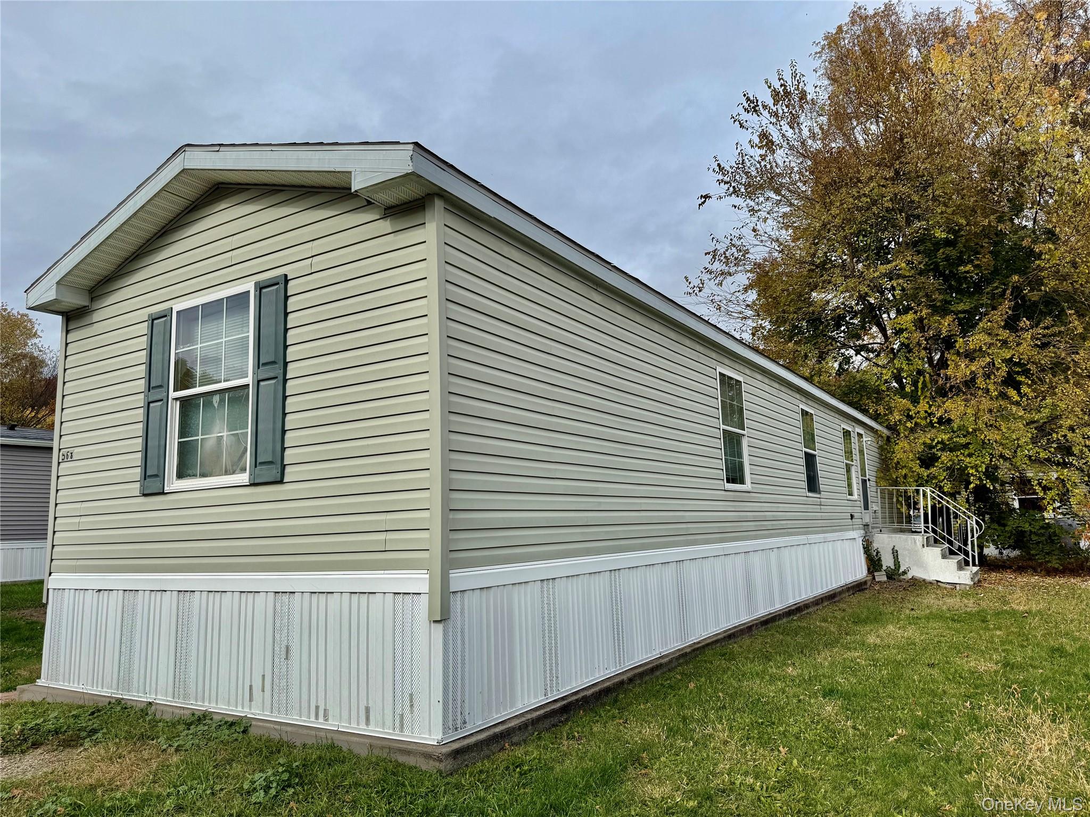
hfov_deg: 71.6
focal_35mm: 24
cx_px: 545
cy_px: 408
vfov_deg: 56.8
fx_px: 756
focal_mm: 6.76
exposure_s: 1/4975
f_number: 1.78
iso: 80
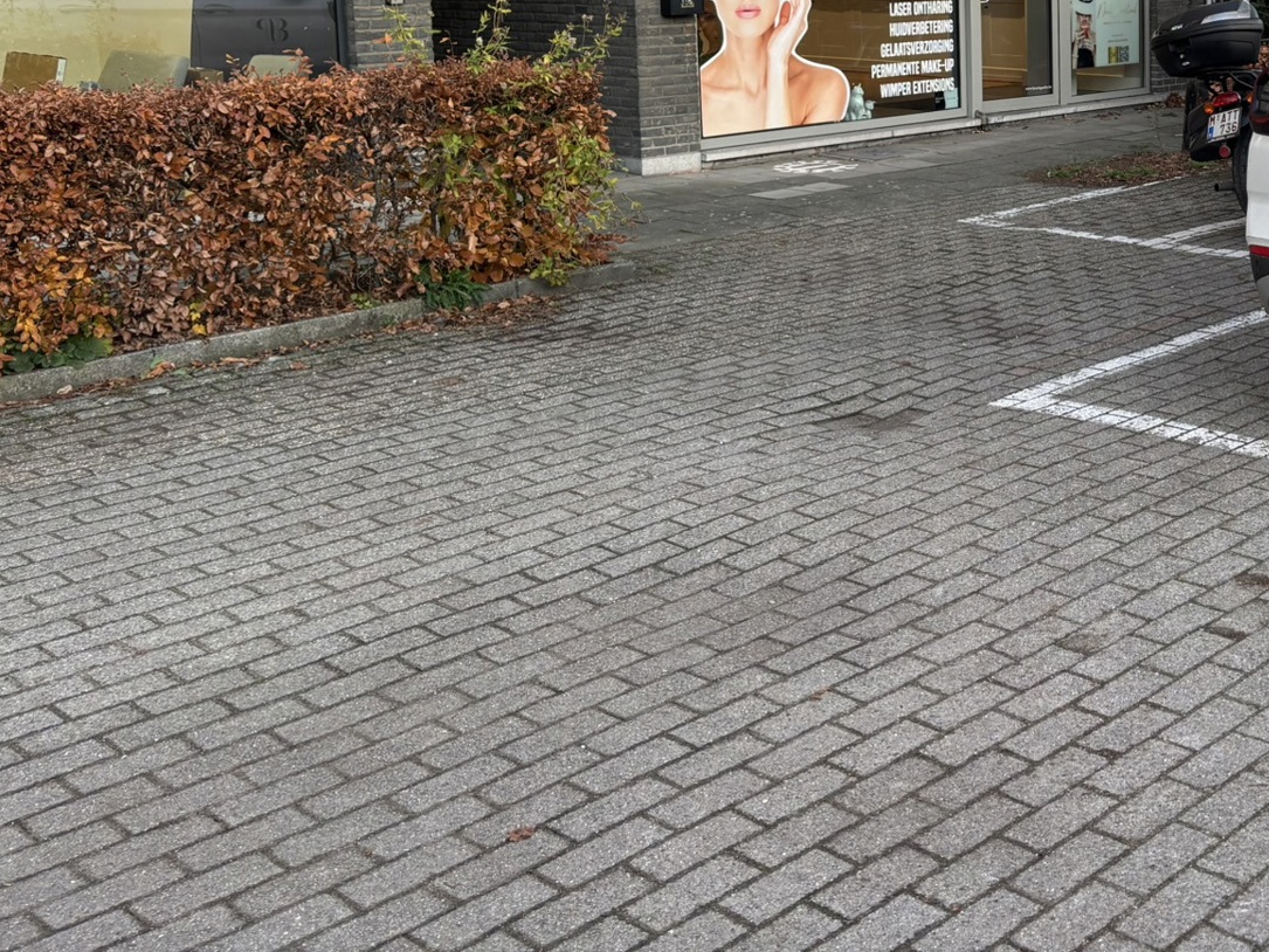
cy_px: 111
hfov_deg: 39.0
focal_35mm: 46
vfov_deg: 30.3
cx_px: 1087
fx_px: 1687
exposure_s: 1/121
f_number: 1.6
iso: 64
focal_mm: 5.96
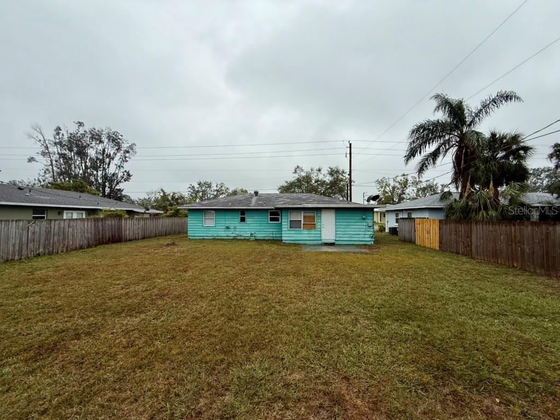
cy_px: 210
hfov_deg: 102.1
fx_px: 226
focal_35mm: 14
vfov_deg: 85.7
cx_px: 280
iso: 50
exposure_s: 1/1368
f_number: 2.2
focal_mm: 2.22
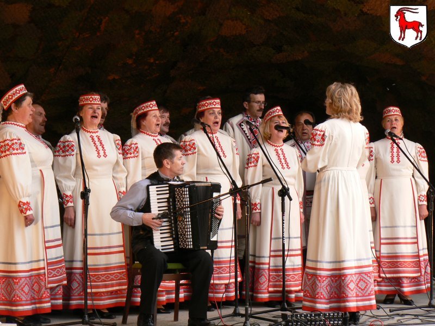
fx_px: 1433
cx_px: 218
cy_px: 163
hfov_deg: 17.3
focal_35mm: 114
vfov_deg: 13.0
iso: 80
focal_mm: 19
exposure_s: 1/50
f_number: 4
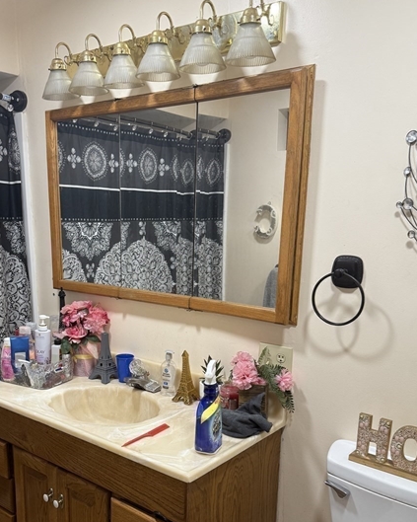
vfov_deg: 51.8
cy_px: 349
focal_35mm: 34
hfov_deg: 43.2
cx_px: 170
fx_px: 525
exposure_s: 1/60
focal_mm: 6.76
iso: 160
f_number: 1.78
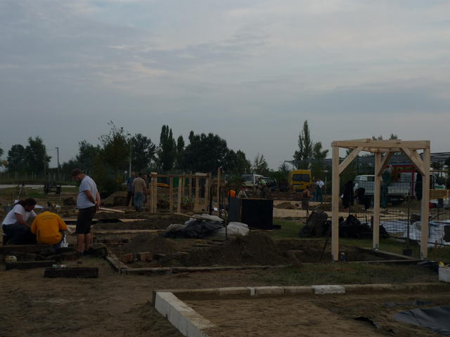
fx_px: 676
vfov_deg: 28.0
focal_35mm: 52
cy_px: 168
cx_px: 225
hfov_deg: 36.8
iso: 80
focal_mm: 8.6
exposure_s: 1/125
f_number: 3.3
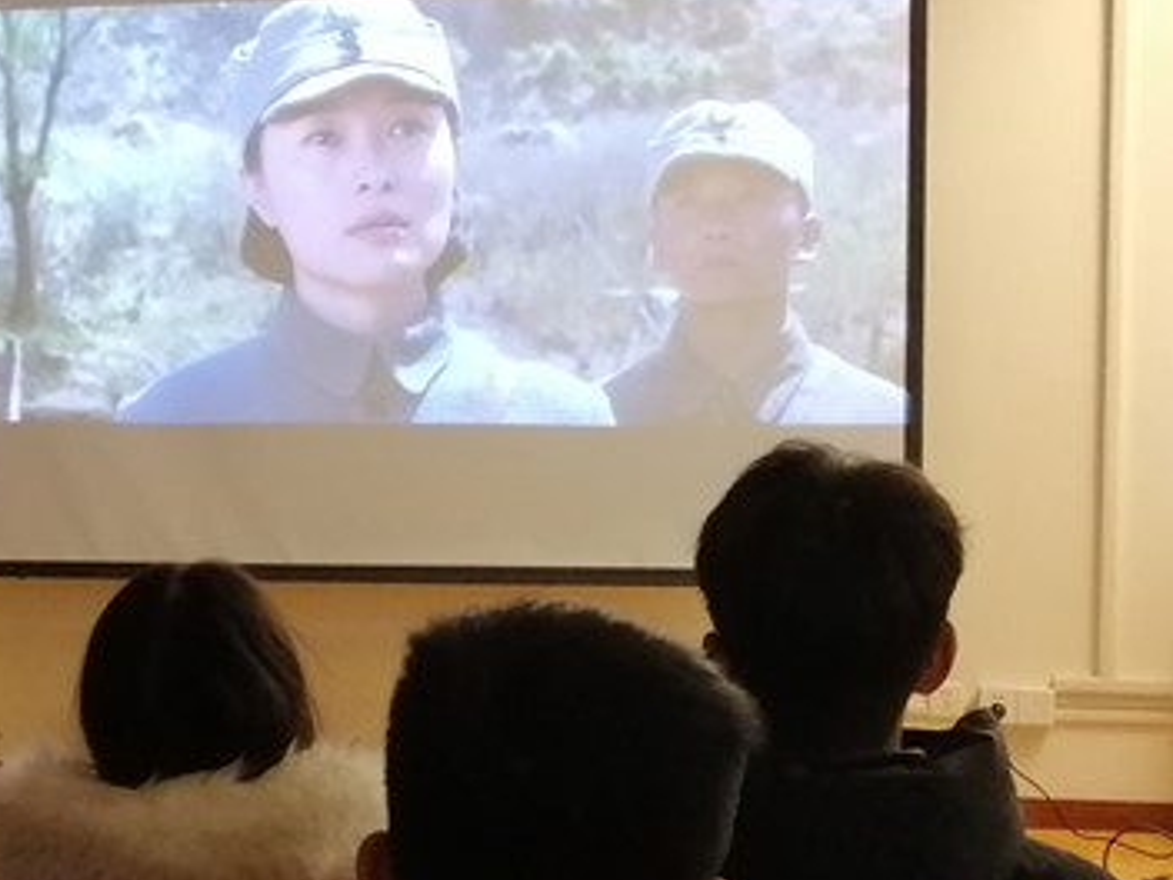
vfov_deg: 18.4
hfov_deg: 24.3
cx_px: 377
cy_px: 560
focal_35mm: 80
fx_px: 2711
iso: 500
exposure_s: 1/20
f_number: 2.2
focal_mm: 3.81
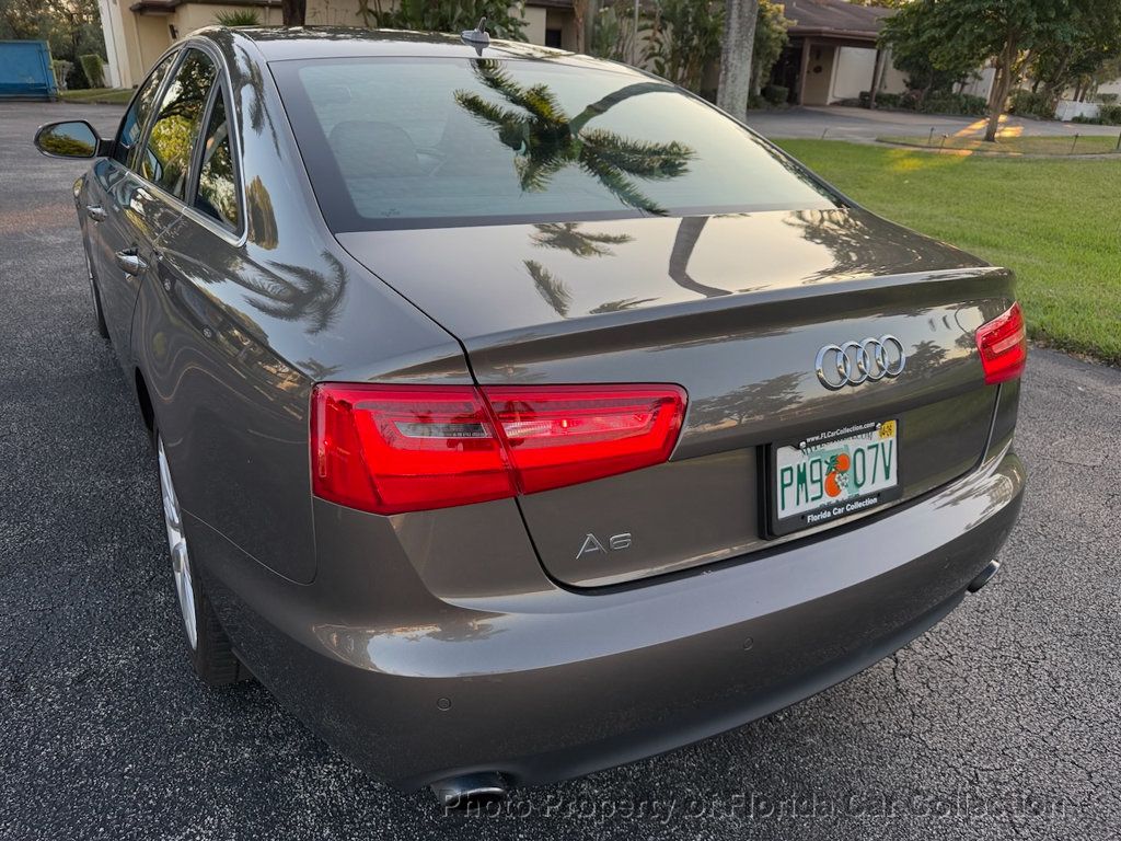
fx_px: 777
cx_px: 560
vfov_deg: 56.8
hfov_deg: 71.6
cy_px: 420
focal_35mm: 24
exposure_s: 1/356
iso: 100
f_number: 1.78
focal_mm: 6.76
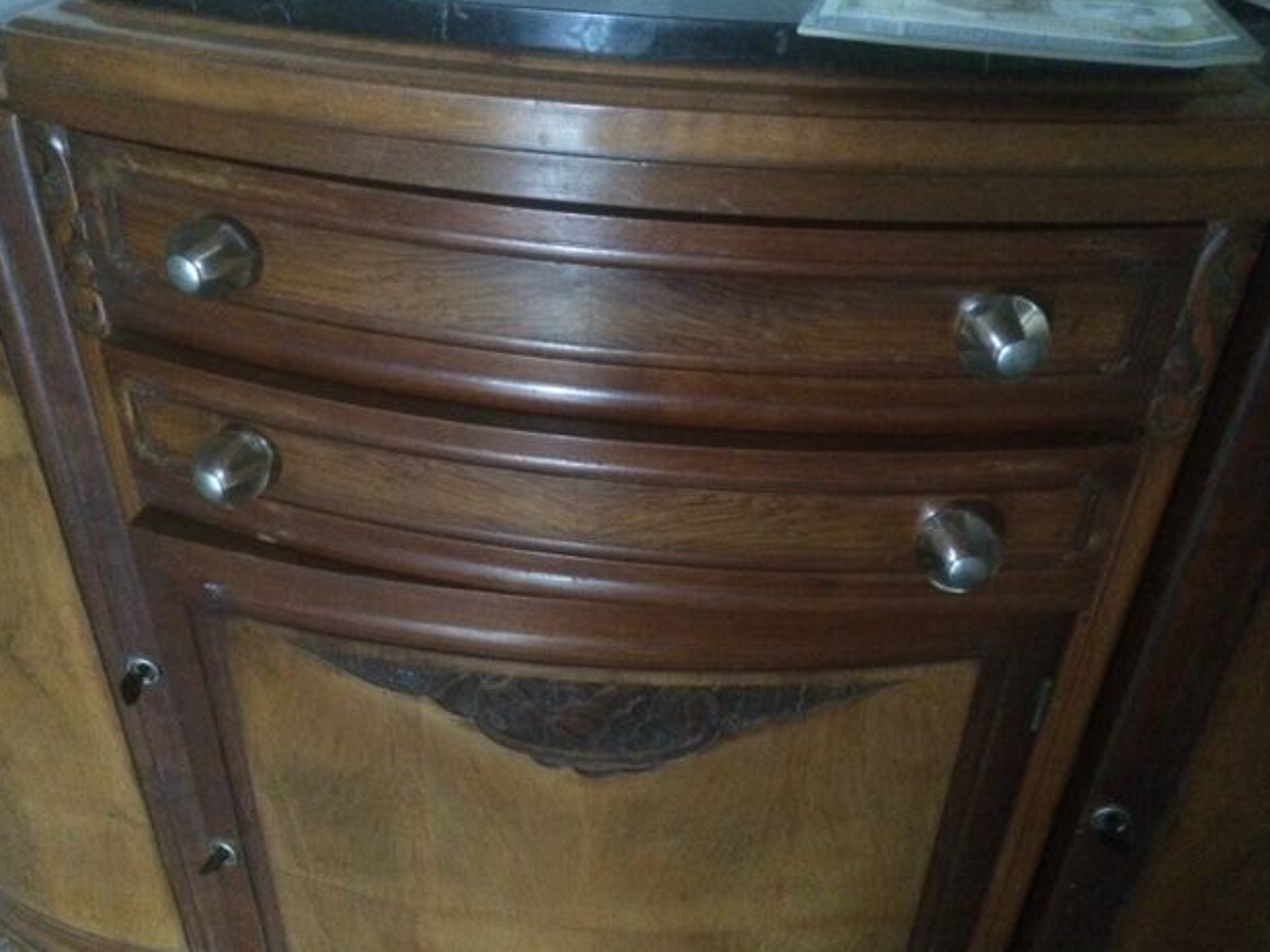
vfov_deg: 46.8
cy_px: 482
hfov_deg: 60.0
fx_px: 1100
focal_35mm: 30
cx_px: 628
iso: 800
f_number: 2.2
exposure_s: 1/17
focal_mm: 4.15
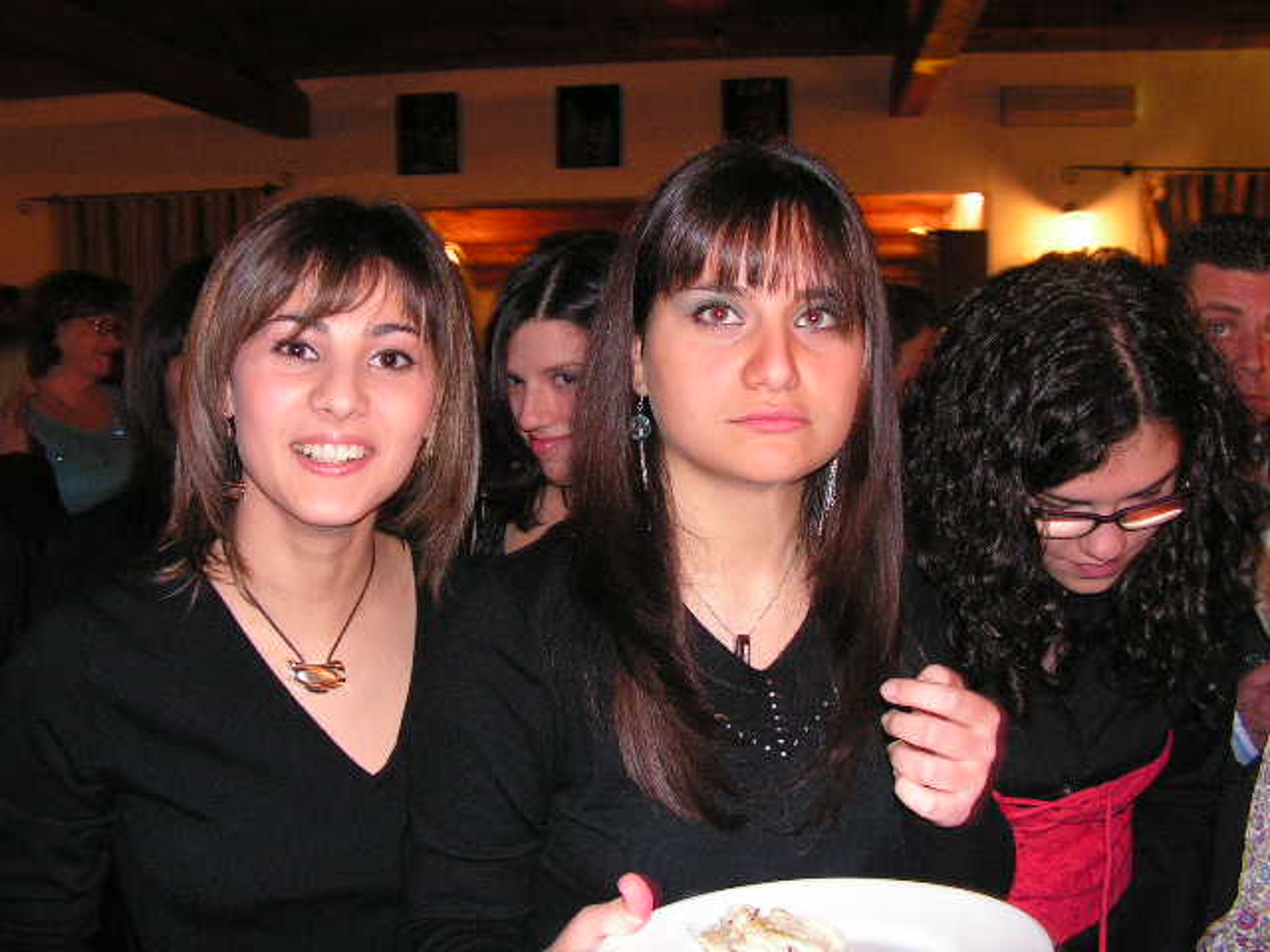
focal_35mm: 36
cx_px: 635
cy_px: 476
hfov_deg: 51.4
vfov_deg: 39.7
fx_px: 1321
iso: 200
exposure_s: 1/40
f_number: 3.2
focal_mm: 6
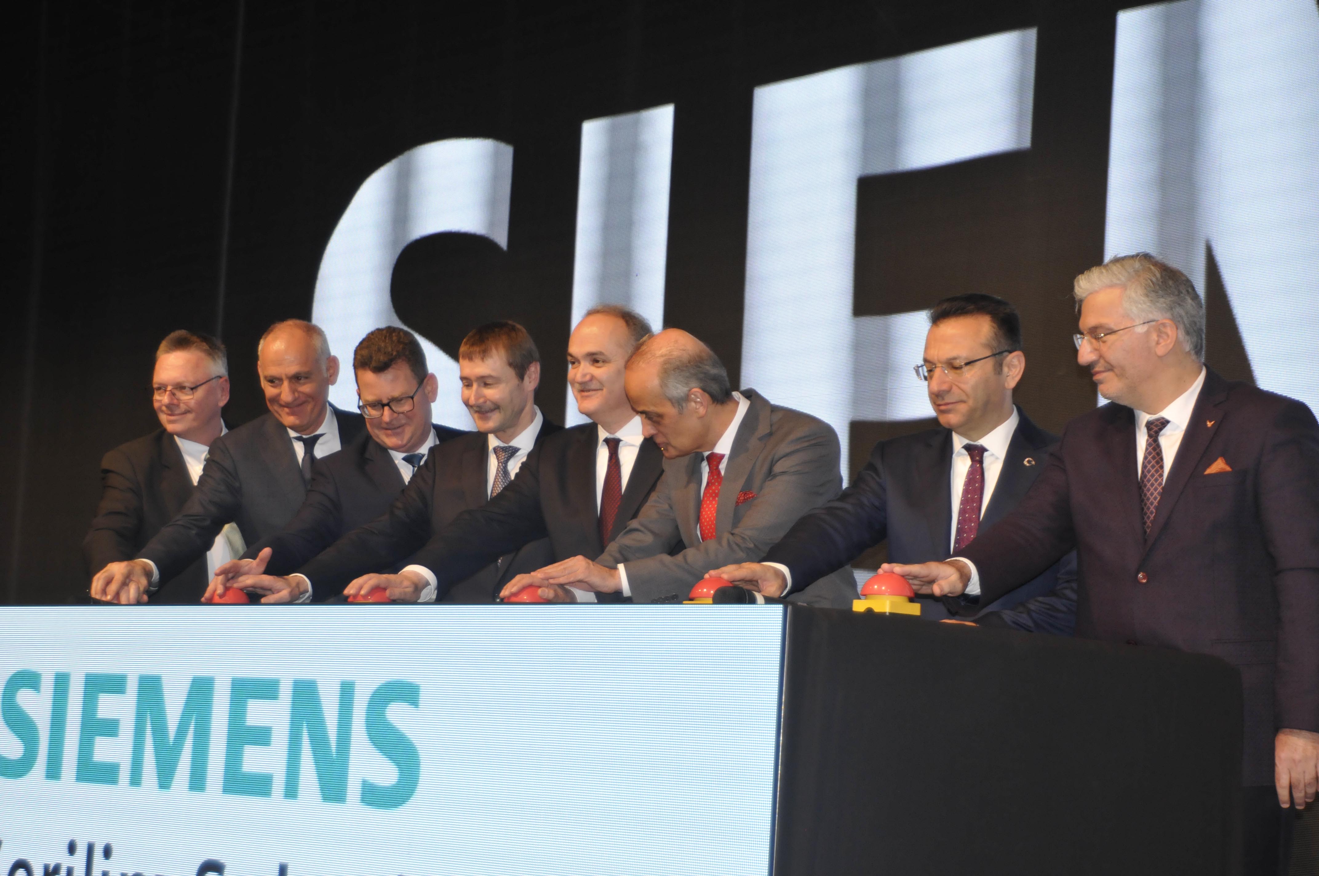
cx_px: 660
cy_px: 438
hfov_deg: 27.0
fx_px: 2745
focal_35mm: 75
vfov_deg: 18.1
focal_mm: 50
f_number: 4.8
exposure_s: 1/250
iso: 800
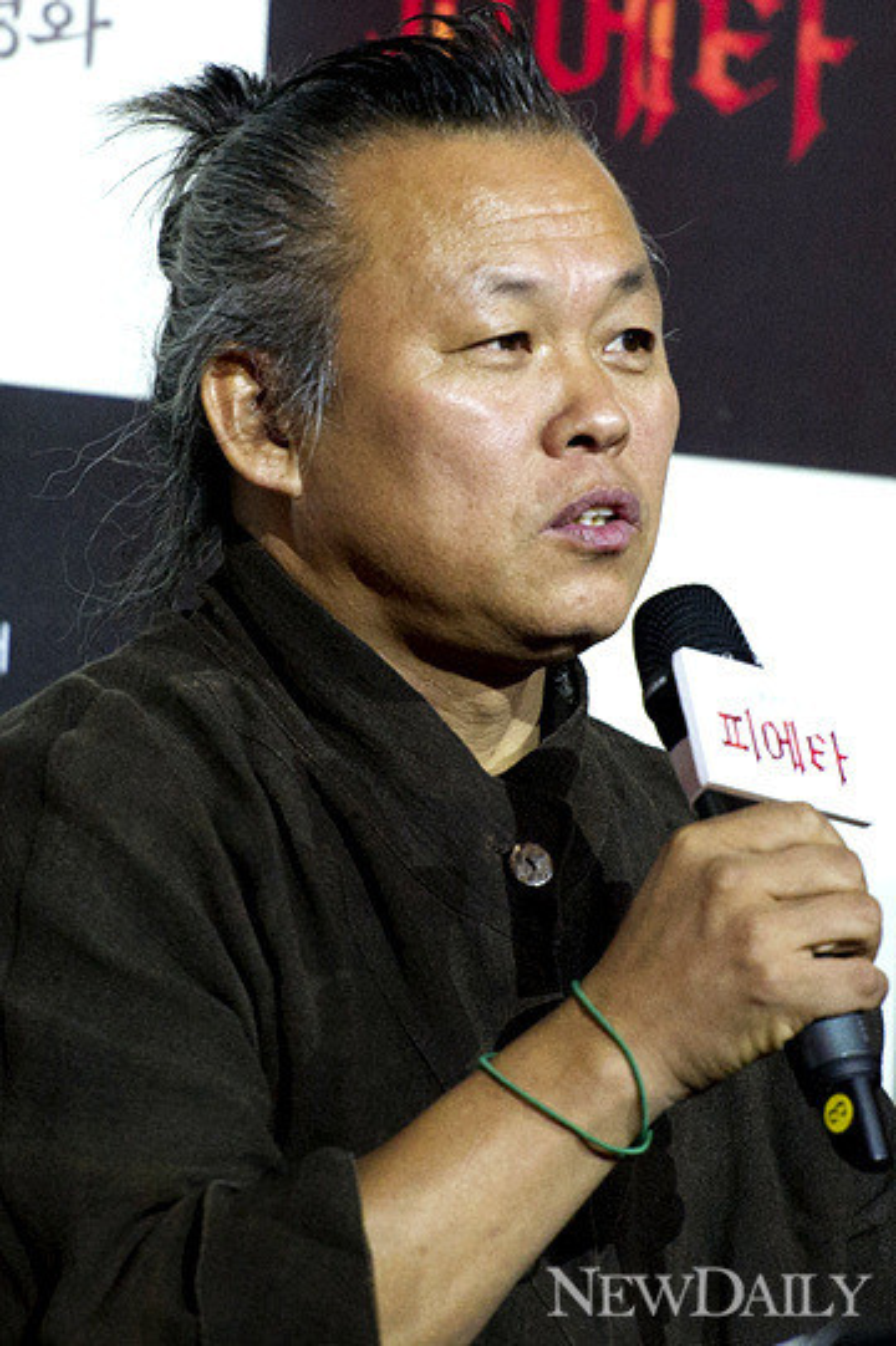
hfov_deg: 6.9
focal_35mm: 200
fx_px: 7476
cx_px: 448
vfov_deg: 10.3
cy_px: 673
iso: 1600
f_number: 2.8
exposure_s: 1/125
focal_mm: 200
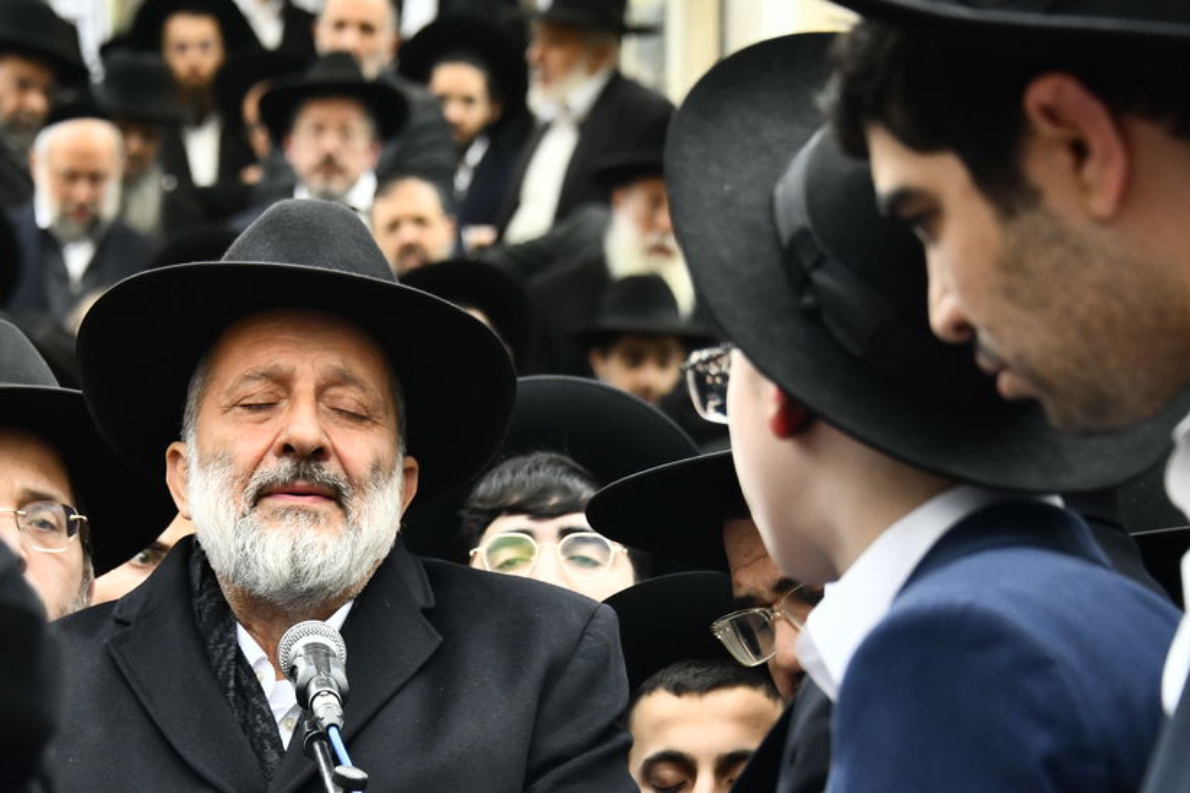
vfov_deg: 8.2
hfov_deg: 12.3
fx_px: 5520
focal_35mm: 167
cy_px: 587
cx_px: 350
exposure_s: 1/200
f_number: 5.6
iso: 1000
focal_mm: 98
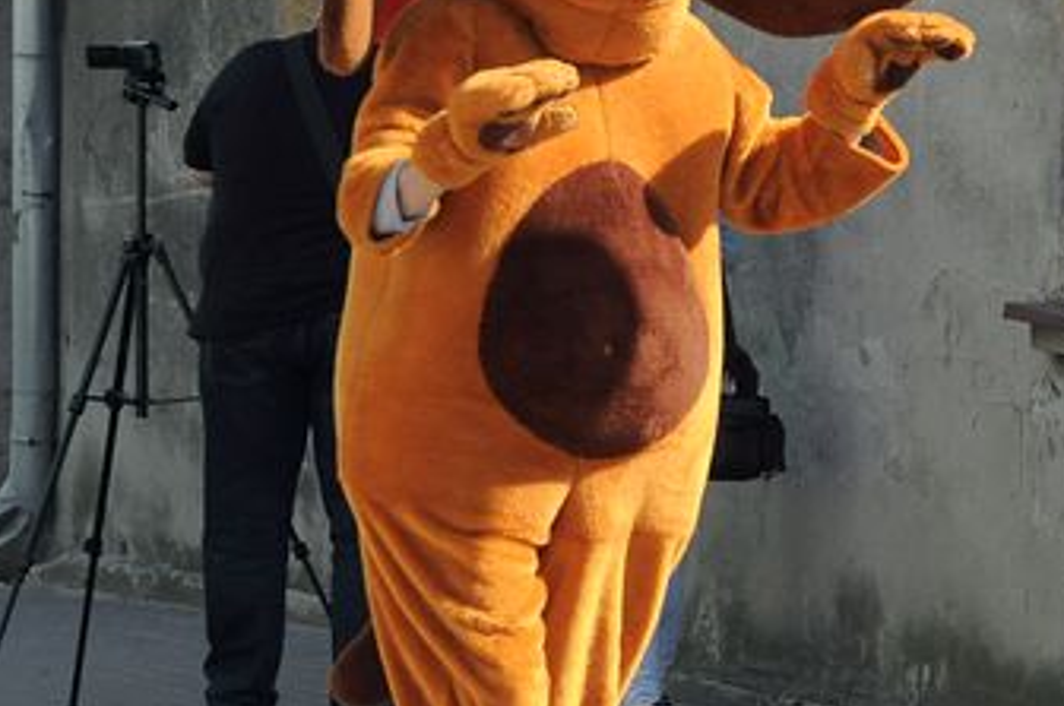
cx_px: 659
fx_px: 10300
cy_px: 344
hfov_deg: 5.9
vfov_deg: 3.9
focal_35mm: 349
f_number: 9
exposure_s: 1/1250
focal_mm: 92
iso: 800
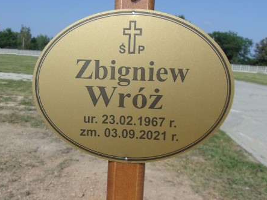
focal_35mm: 39
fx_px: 301
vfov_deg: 36.8
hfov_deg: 47.6
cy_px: 104
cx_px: 108
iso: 80
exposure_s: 1/140
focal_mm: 4.9
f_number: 10.4
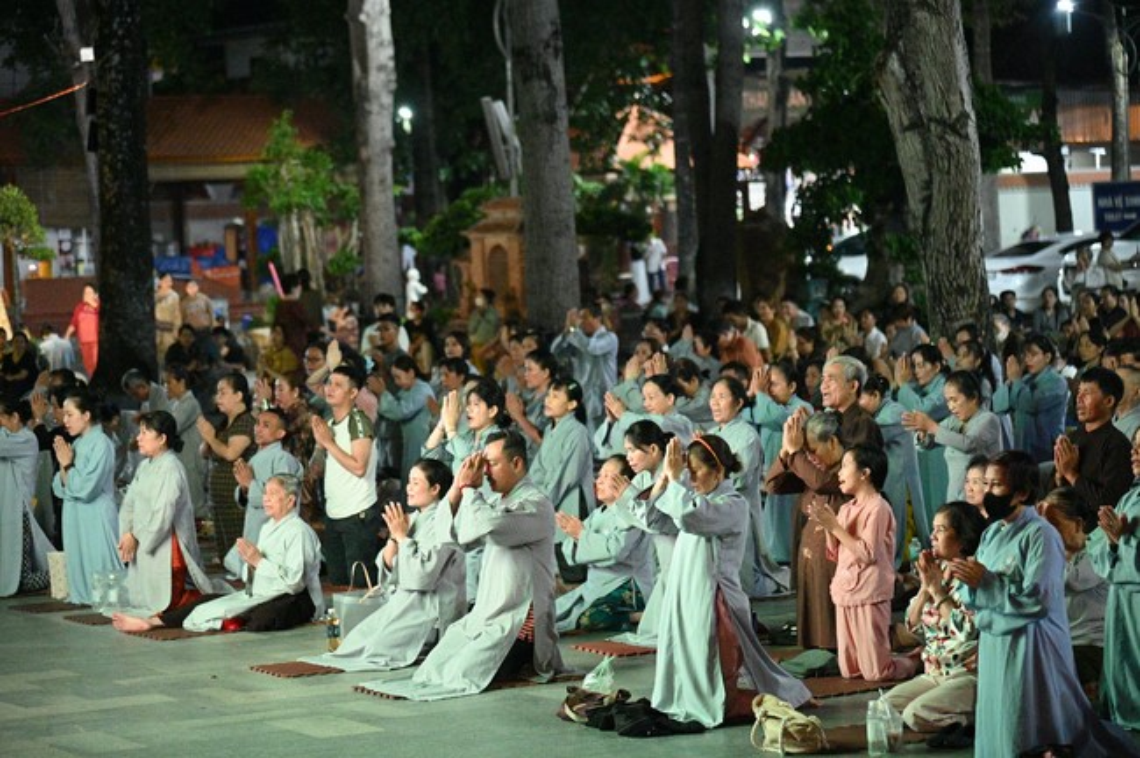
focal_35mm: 110
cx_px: 570
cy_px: 379
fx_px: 3480
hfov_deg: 18.6
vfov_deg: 12.4
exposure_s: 1/250
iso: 25600
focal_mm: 110
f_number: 4
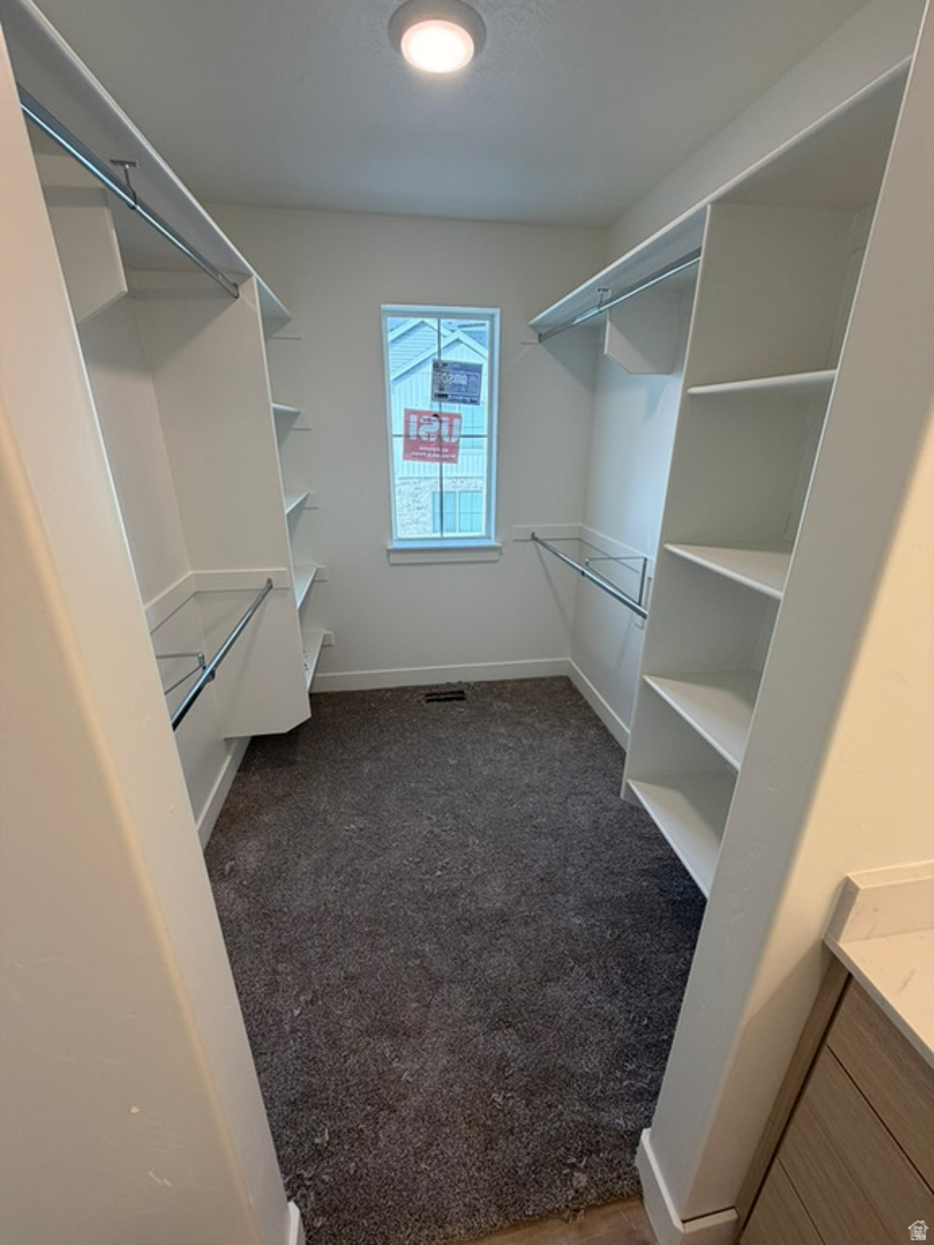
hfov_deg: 85.7
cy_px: 622
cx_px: 467
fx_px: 504
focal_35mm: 14
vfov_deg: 102.1
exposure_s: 1/120
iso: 100
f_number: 2.2
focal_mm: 2.22
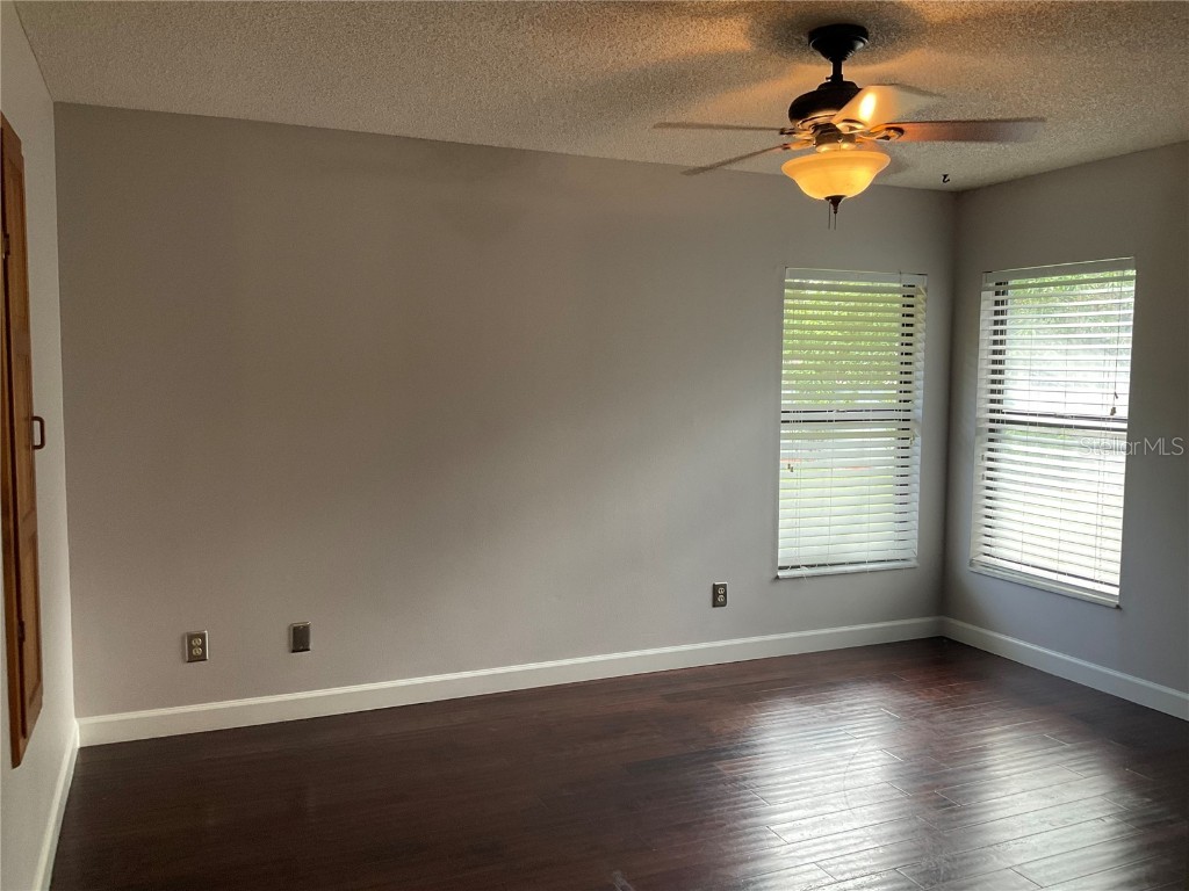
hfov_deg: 61.7
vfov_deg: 48.2
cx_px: 594
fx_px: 996
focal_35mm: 29
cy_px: 446
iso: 64
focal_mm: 3
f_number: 1.8
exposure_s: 1/60
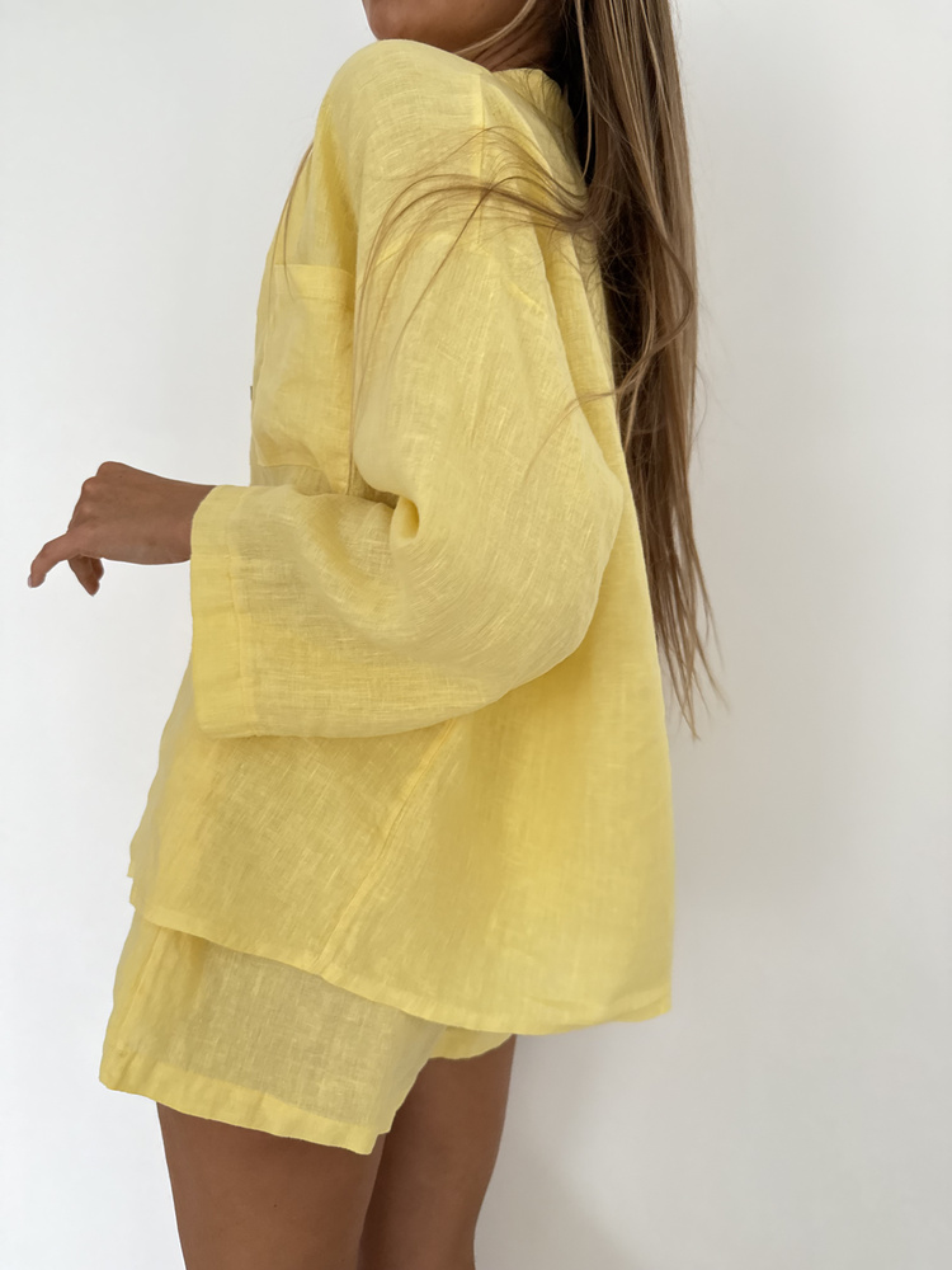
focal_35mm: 24
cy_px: 635
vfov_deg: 71.6
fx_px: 880
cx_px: 476
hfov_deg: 56.8
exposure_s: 1/60
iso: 400
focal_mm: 6.76
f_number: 1.78
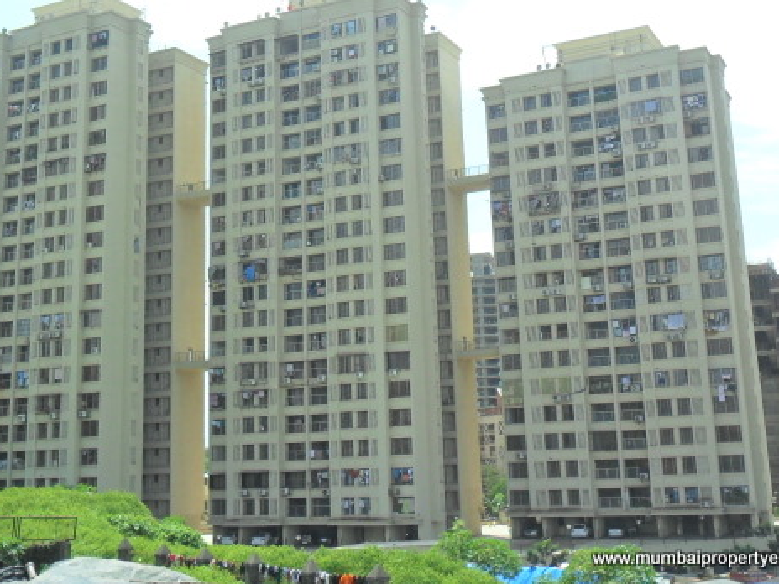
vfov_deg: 28.4
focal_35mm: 51
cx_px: 378
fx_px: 1148
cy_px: 188
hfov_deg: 37.5
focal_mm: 6.6
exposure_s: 1/1000
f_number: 4
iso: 100
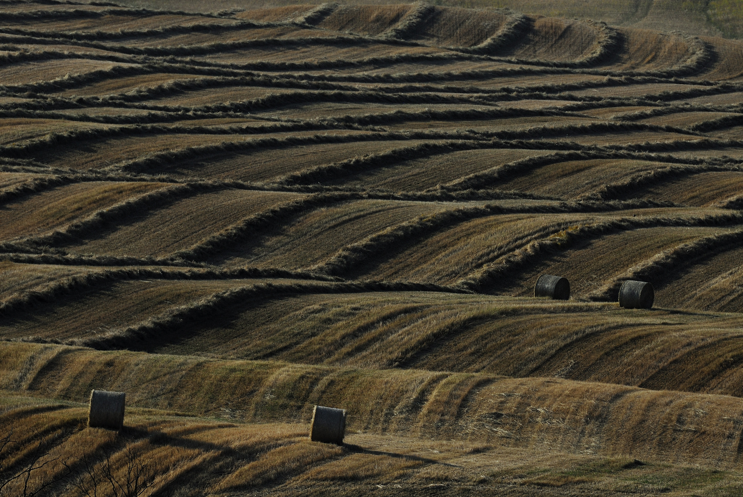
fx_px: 12397
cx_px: 372
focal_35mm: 600
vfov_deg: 2.3
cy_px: 248
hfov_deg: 3.4
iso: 160
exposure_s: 1/500
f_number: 10
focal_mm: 400
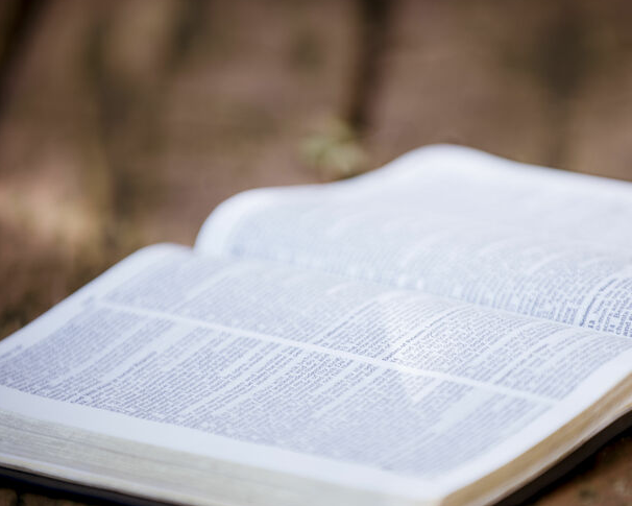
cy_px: 272
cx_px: 373
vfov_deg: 6.2
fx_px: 4640
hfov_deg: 7.8
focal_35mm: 248
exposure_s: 1/100
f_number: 2.8
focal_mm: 200
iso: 64
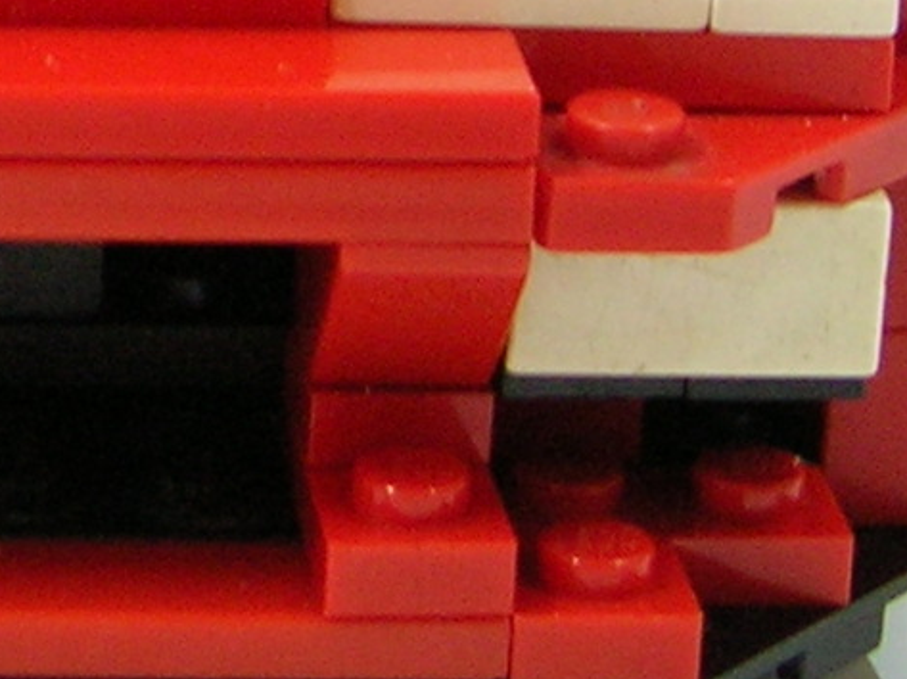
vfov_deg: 8.3
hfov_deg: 11.2
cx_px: -151
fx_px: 4556
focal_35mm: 174
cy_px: -386
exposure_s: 1/2.6
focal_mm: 6
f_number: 2.9
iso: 100
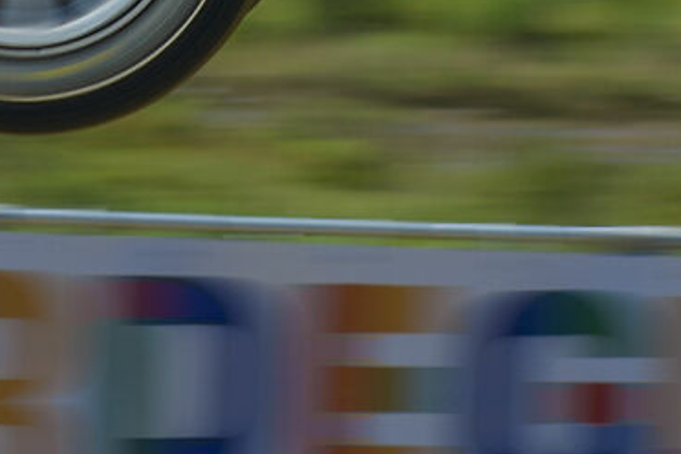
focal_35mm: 516
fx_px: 9760
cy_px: -610
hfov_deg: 3.9
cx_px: -743
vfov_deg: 2.6
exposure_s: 1/250
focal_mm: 80
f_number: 7.1
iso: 100
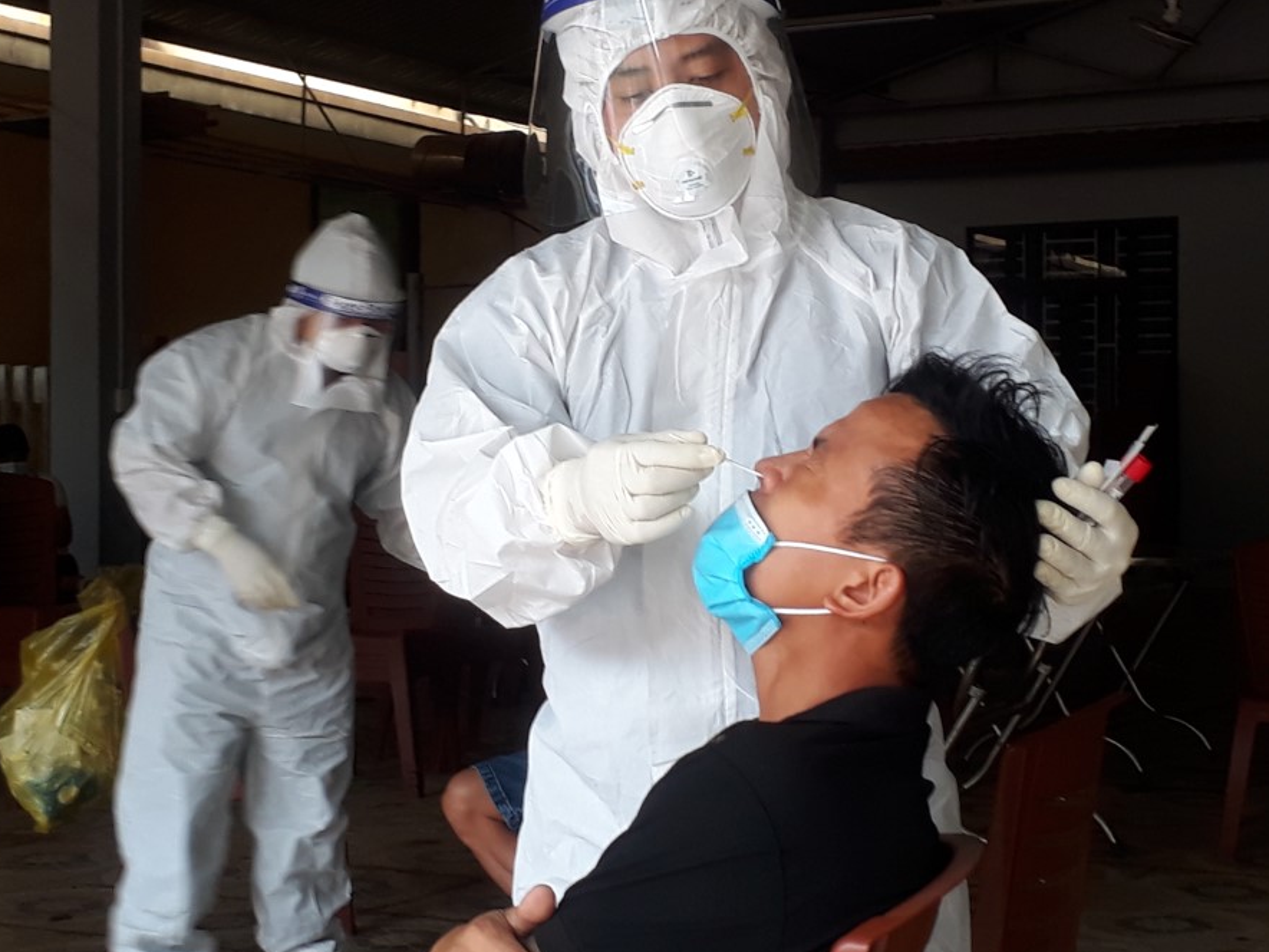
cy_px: 428
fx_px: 1613
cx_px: 736
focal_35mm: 44
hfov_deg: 42.8
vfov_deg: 32.8
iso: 40
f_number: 1.9
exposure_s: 1/33
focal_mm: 3.6
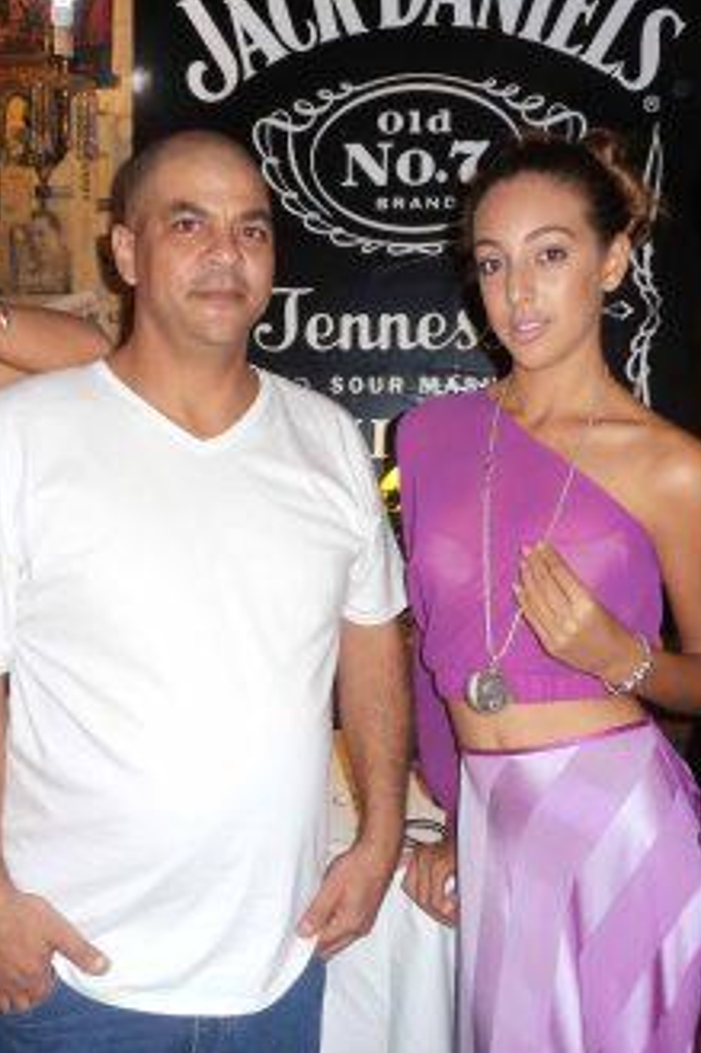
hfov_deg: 38.8
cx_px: 323
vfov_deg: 55.8
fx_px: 994
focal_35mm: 34
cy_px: 528
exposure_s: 1/30
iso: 100
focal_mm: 4.2
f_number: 3
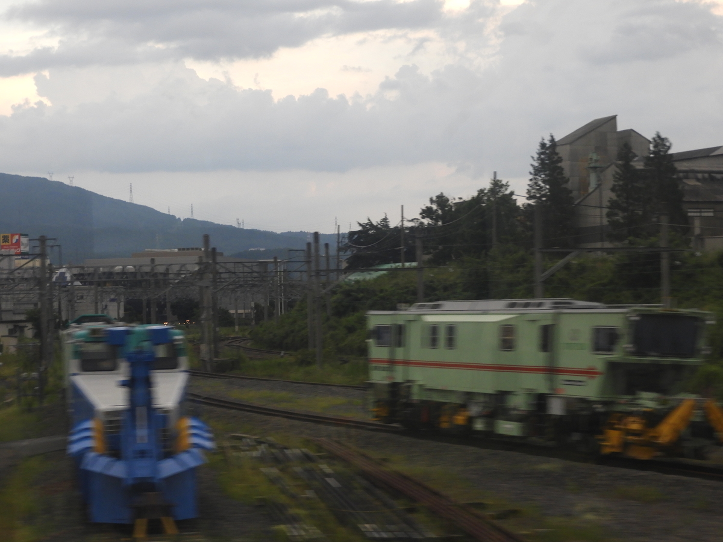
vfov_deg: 18.4
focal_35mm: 80
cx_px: 362
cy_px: 271
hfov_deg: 24.4
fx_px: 1671
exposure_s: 1/60
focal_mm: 14.3
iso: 280
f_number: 4.5
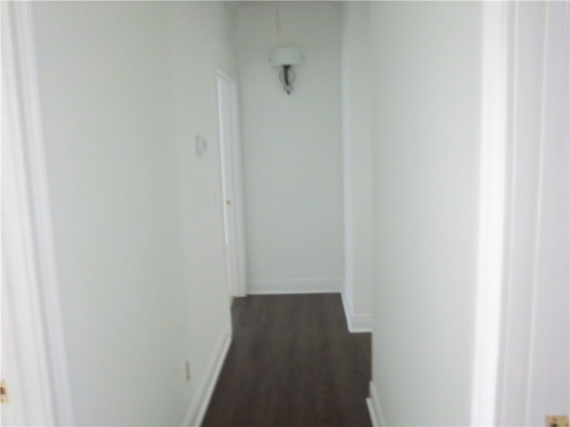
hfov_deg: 63.4
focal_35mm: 28
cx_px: 285
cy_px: 214
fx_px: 461
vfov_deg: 49.7
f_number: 3.5
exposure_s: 1/8
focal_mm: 5.1
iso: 274
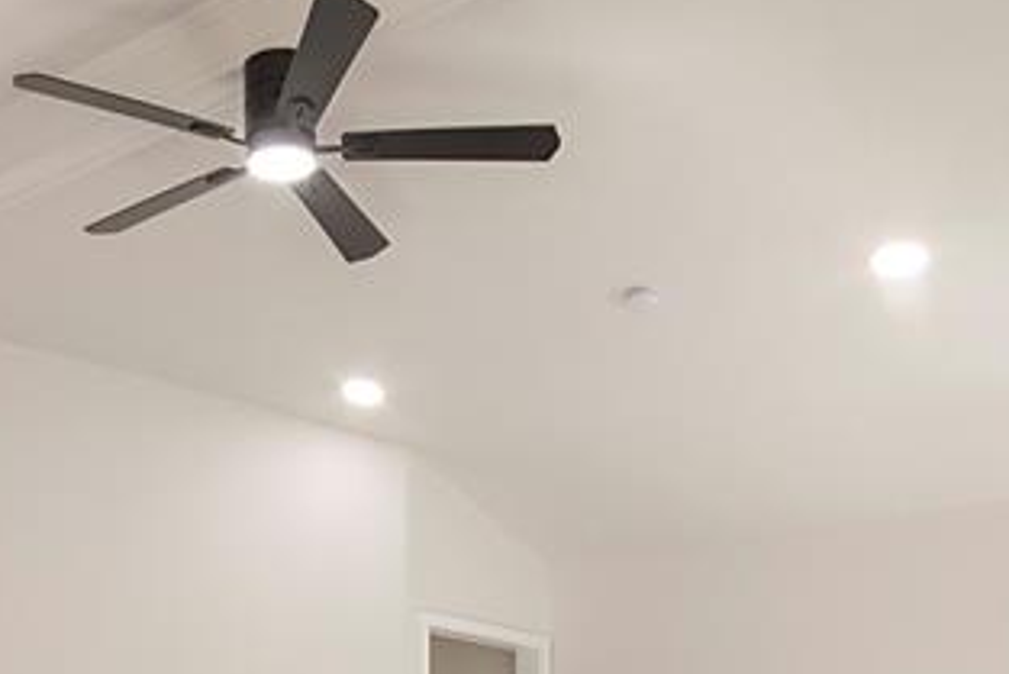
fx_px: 1374
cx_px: 322
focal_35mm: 49
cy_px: 819
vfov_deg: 24.8
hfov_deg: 39.8
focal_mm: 10
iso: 100
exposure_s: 1/20
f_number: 11
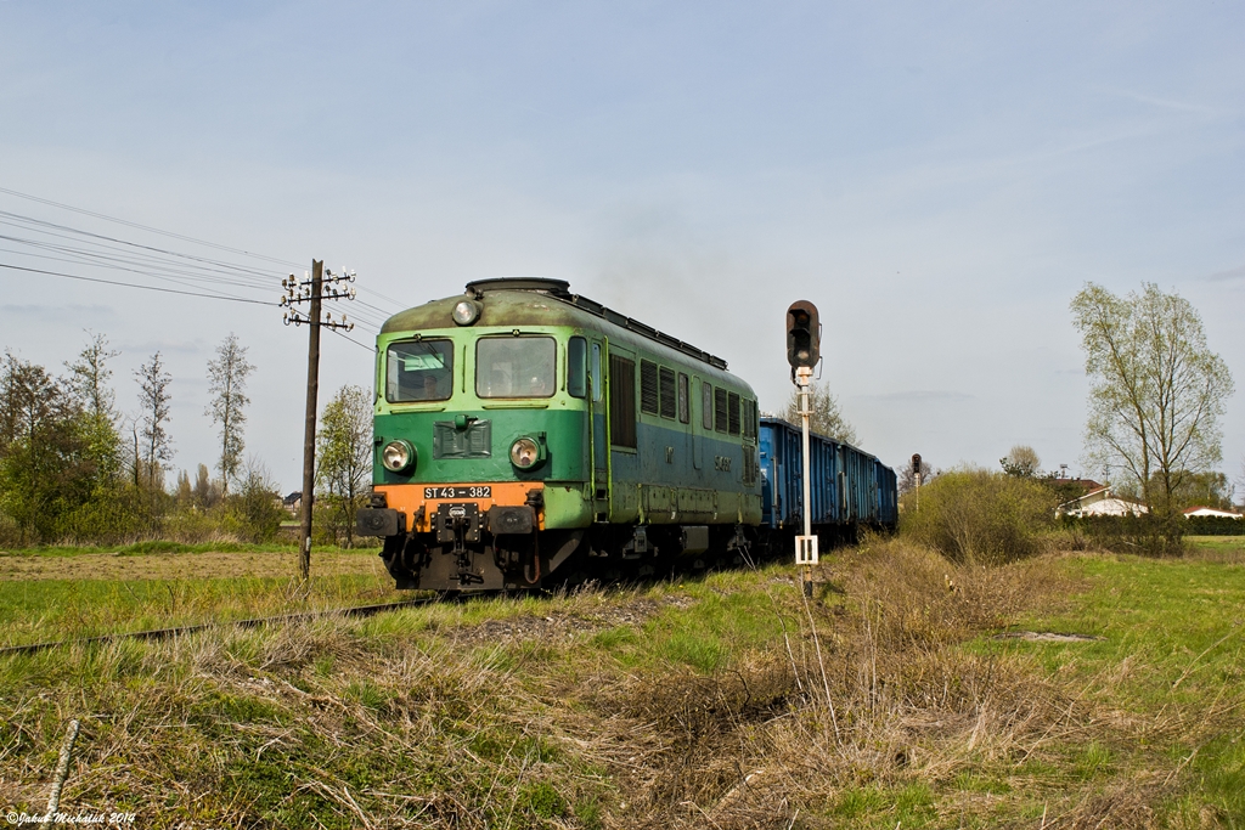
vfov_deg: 25.8
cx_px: 622
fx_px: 1816
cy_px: 415
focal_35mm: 52
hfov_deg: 37.8
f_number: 9
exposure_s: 1/400
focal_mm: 35
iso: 100
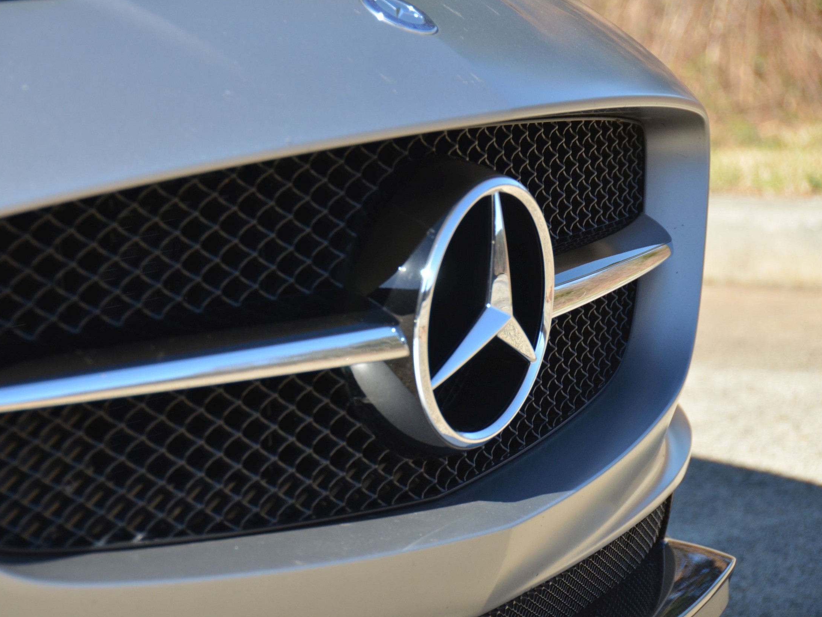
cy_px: 308
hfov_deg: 12.7
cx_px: 373
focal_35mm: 156
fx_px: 3693
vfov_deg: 9.5
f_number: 5.3
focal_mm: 95
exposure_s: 1/1000
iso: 500
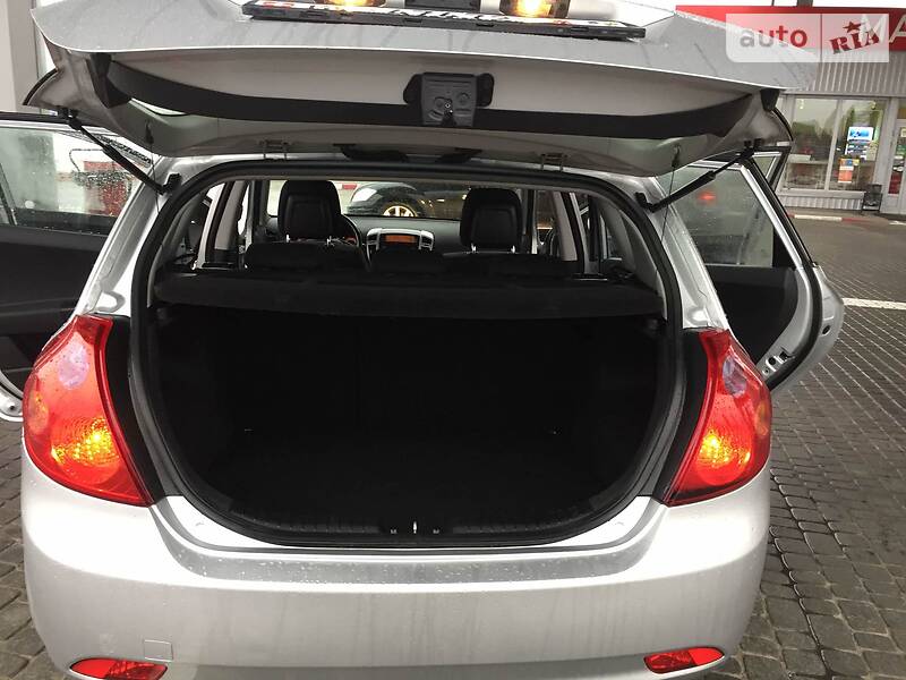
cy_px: 340
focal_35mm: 29
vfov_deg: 48.2
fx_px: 759
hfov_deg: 61.7
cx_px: 453
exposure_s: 1/33
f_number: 2.2
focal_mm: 4.2
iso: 100
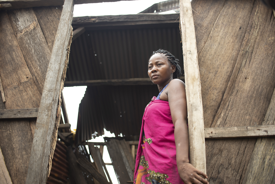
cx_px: 138
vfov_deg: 37.9
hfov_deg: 54.4
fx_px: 267
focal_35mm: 35
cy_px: 92
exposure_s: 1/160
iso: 125
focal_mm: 35
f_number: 2.8
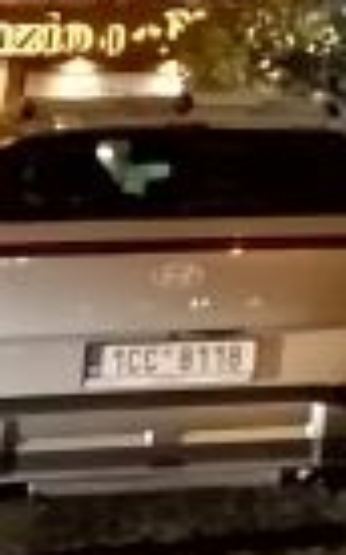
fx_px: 3130
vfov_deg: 9.4
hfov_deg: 5.6
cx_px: 1300
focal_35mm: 207
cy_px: -615
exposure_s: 1/1.43
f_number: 1.8
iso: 1000
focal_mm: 4.75
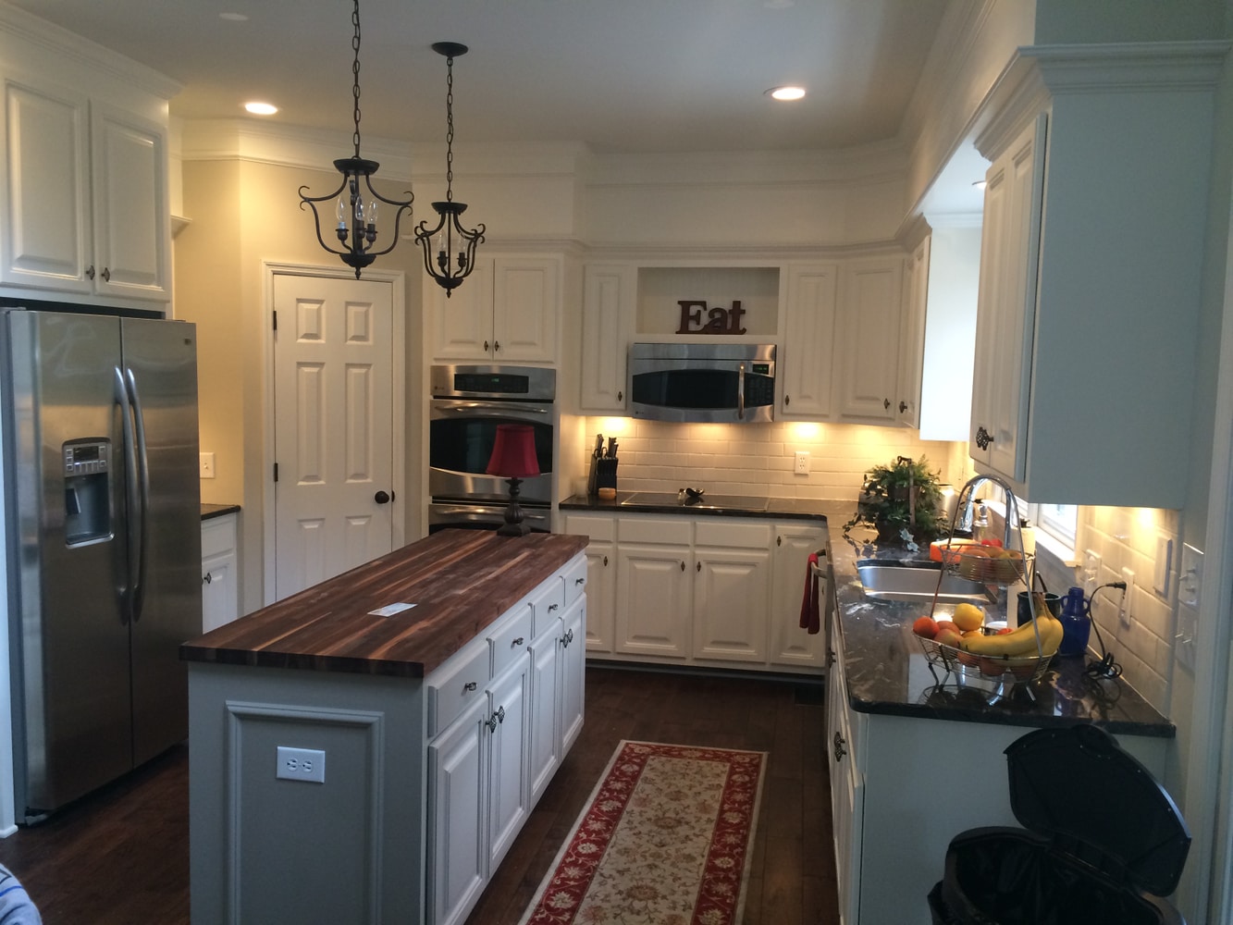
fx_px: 1033
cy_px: 462
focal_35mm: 29
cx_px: 616
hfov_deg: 61.7
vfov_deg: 48.2
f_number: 2.2
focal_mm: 4.15
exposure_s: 1/30
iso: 100
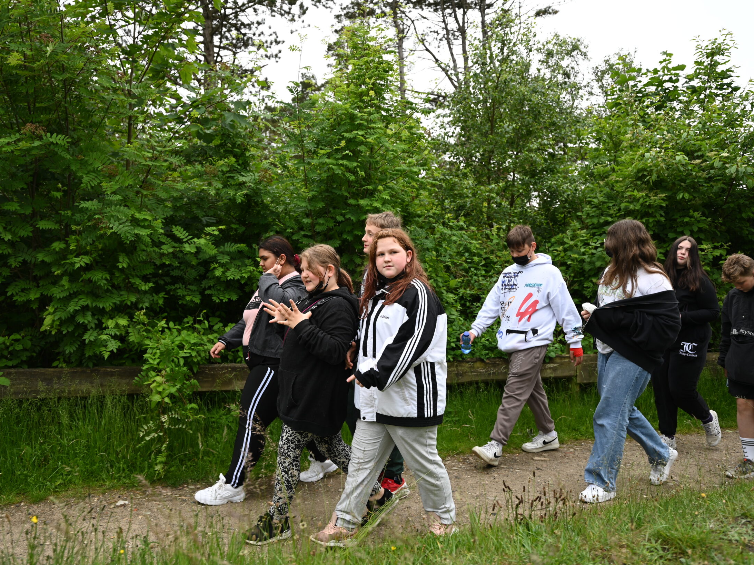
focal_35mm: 27
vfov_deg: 51.4
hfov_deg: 65.2
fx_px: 588
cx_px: 346
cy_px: 280
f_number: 2.8
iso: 125
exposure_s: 1/320
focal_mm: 24
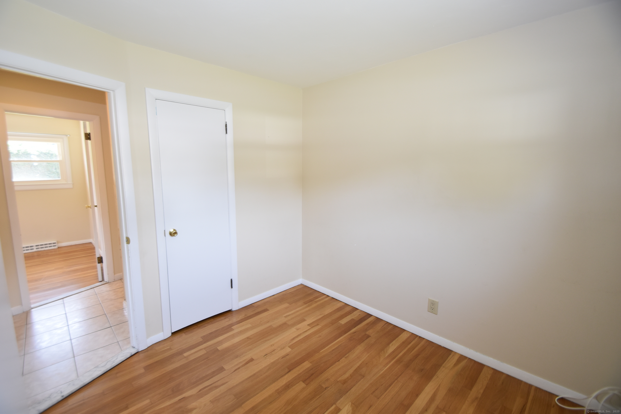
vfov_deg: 77.3
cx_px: 310
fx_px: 259
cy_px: 207
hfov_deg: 100.4
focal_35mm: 15
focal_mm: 10
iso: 400
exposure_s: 1/80
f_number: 4.5
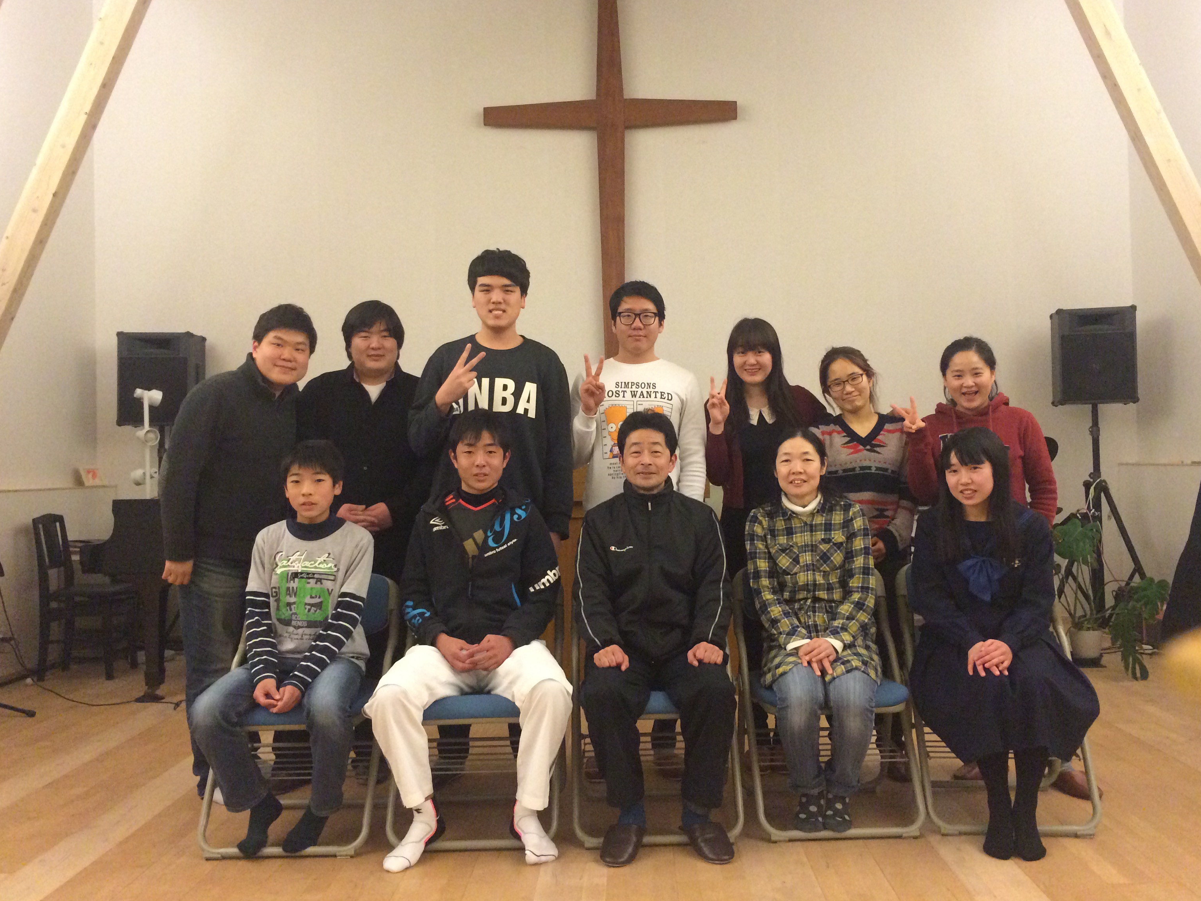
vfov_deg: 45.4
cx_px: 634
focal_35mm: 31
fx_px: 1076
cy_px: 431
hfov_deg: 58.3
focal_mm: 4.15
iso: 400
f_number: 2.2
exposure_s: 1/15
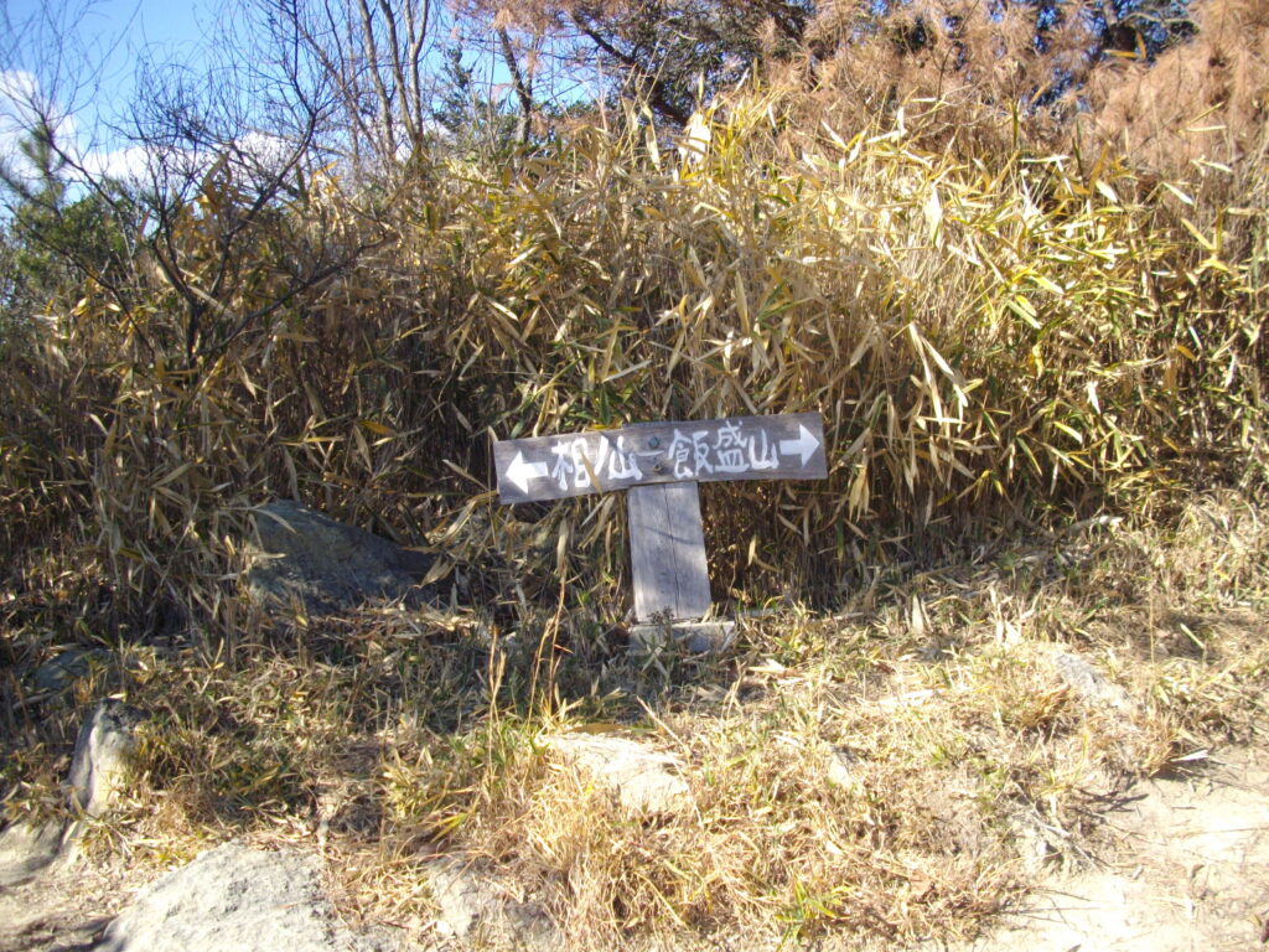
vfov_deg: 38.7
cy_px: 476
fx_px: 1356
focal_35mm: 37
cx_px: 634
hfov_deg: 50.1
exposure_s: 1/160
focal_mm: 6.2
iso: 100
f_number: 5.6
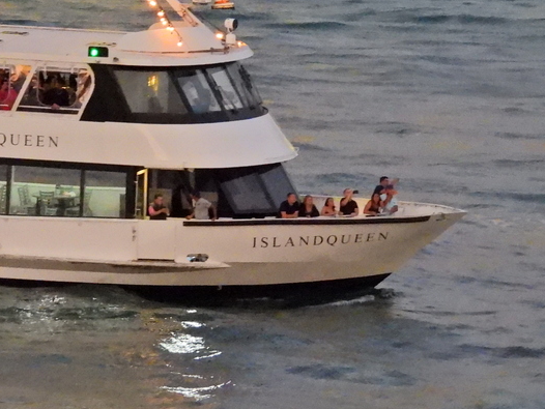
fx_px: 9199
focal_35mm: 584
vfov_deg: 2.5
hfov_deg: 3.4
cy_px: 115
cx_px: -81
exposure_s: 1/30
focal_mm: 42.8
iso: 1600
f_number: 4.5
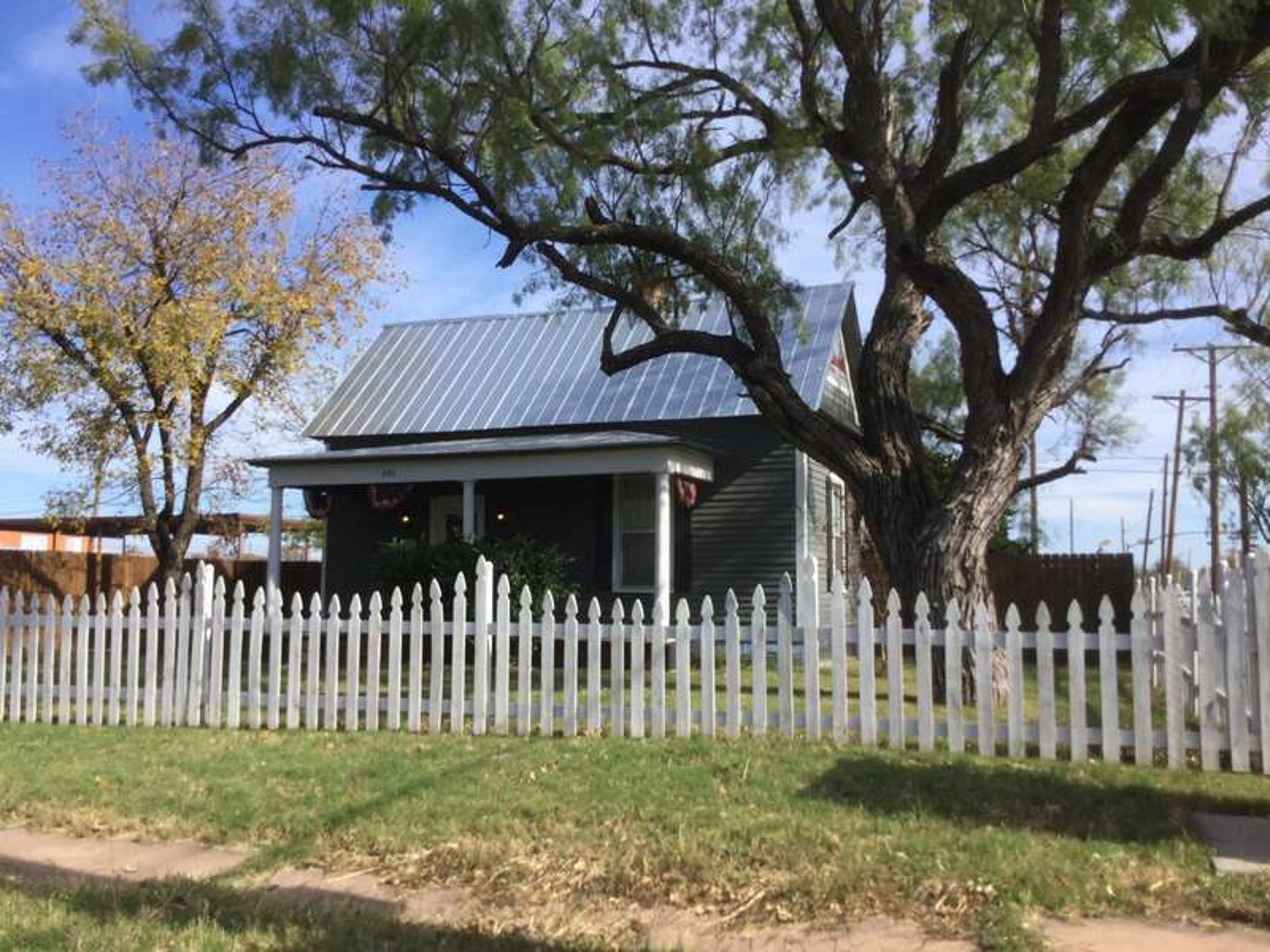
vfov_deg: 45.4
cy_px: 476
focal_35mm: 31
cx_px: 635
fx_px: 1137
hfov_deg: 58.4
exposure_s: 1/1031
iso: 25
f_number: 2.4
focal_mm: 3.3
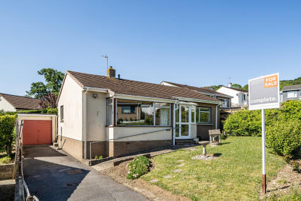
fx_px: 184
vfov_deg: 57.3
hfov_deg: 78.6
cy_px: 100
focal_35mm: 22
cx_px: 150
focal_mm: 15
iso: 400
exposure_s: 1/640
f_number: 8
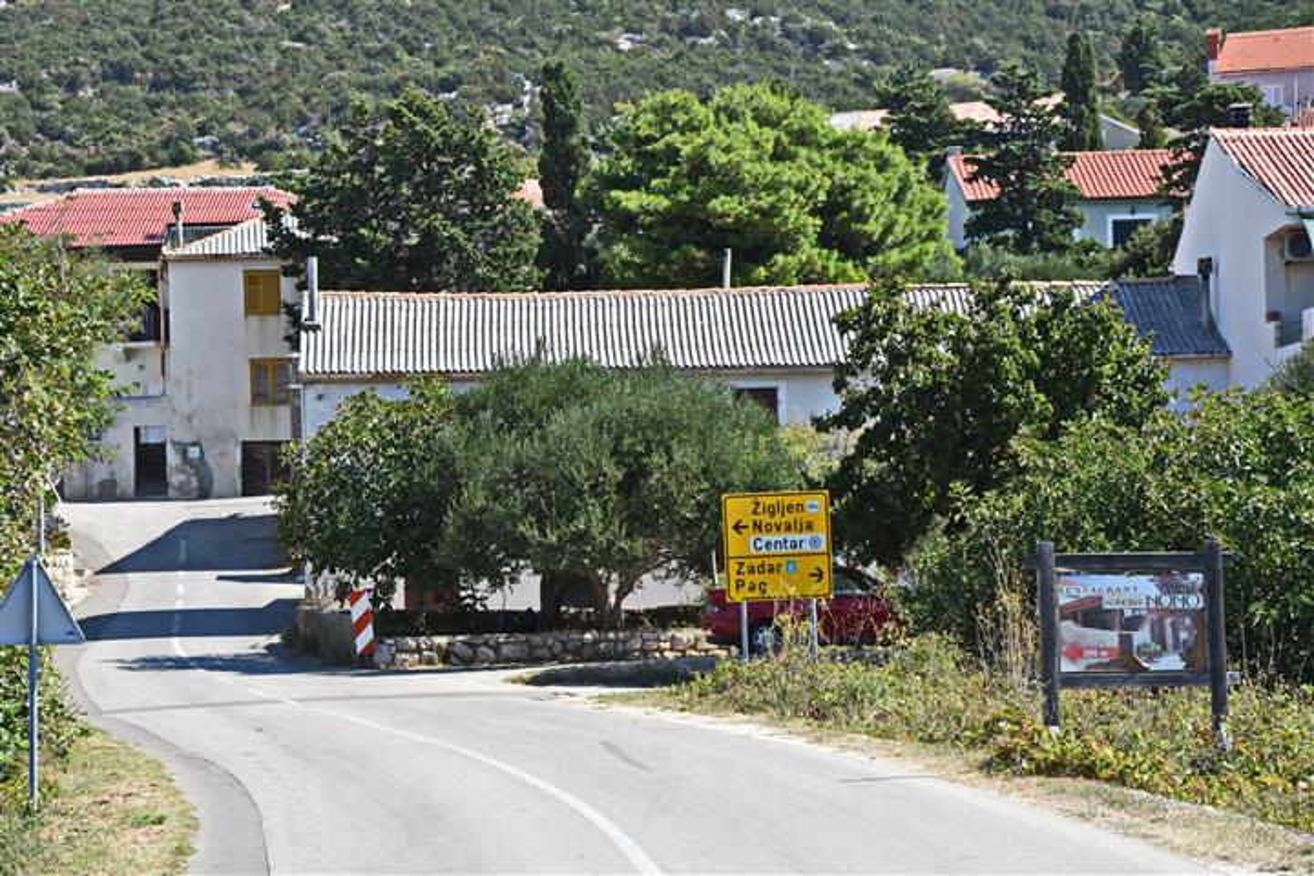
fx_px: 4106
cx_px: 657
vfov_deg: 12.2
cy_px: 438
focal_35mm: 112
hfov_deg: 18.2
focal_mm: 75
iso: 400
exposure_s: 1/500
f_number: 8
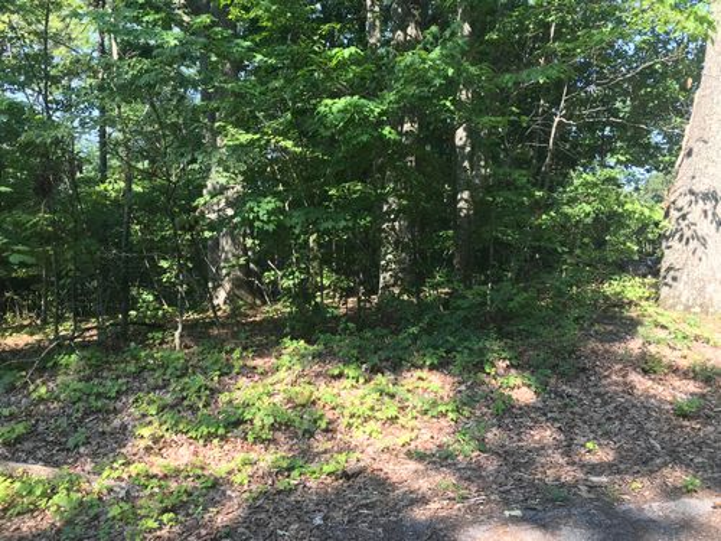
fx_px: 583
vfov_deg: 49.7
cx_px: 360
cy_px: 270
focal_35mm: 28
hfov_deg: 63.4
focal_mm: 3.99
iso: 20
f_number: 1.8
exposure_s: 1/228
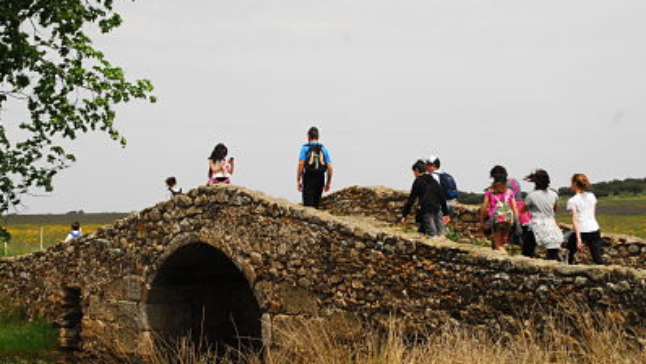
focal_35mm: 76
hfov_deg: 27.9
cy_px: 182
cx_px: 323
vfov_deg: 15.9
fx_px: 1302
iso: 160
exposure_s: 1/320
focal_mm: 48
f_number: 10
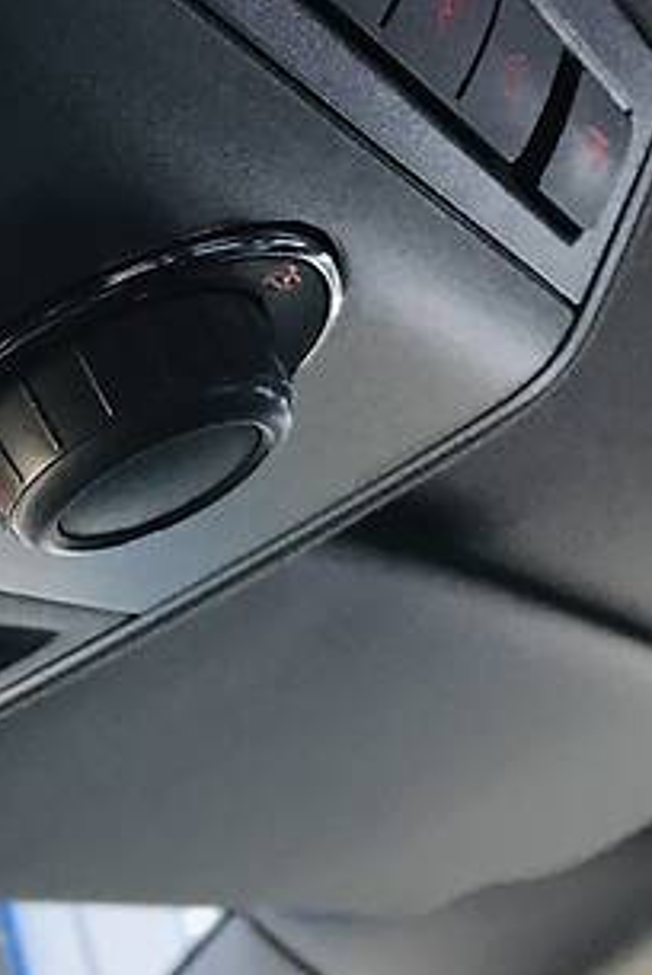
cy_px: 416
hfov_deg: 15.9
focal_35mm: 79
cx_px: -313
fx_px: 2141
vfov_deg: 25.6
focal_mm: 4.2
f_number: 2.2
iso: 40
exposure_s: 1/33
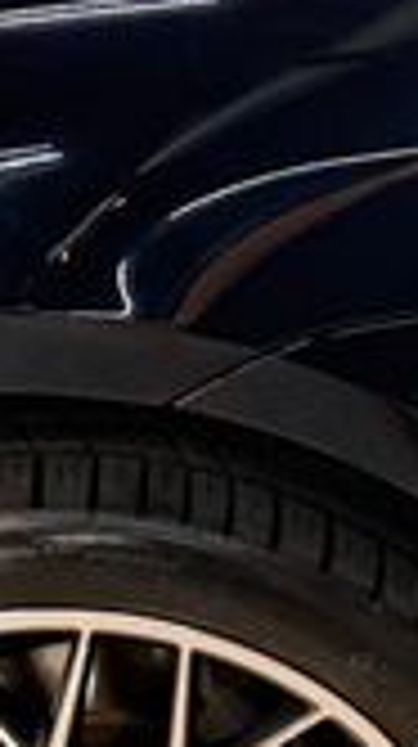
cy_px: 292
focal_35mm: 101
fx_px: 1996
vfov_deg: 21.1
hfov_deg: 11.7
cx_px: 494
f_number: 1.78
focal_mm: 6.76
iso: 320
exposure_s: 1/120
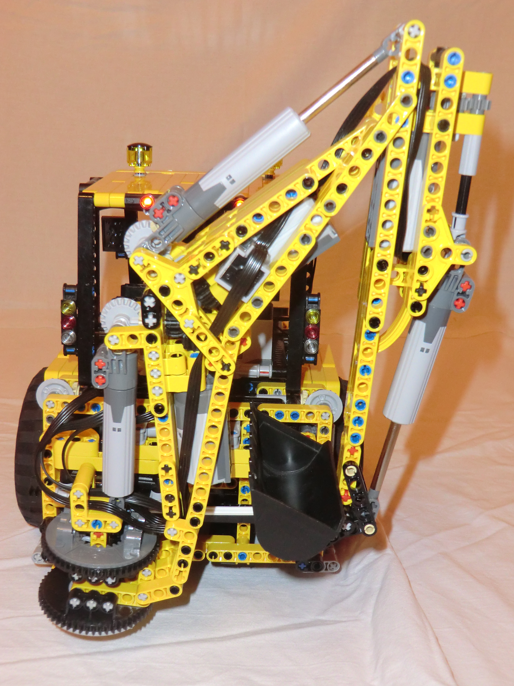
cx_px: 257
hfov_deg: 36.0
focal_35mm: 40
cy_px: 343
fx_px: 792
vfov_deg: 46.8
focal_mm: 7.1
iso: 400
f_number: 3.8
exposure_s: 1/50
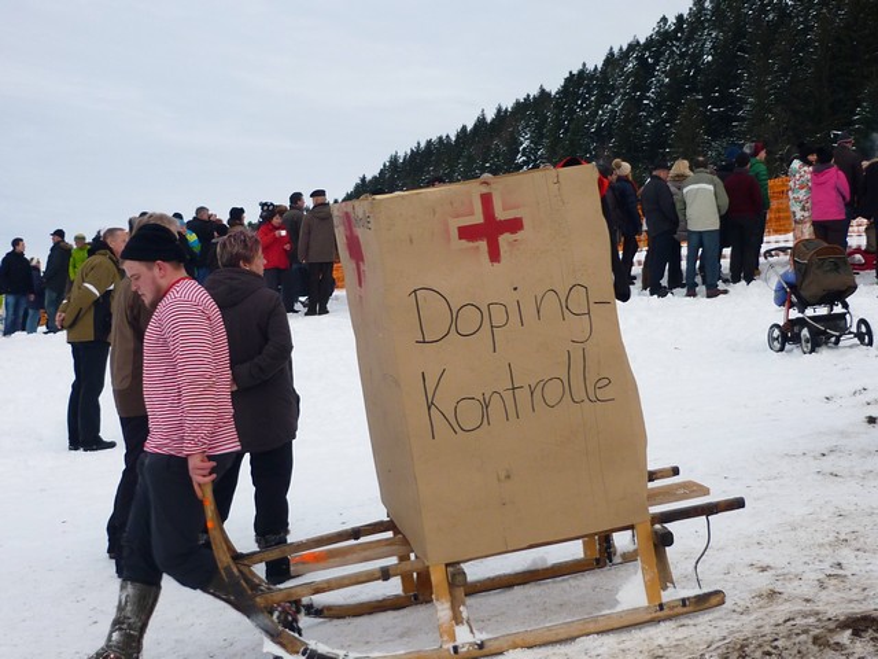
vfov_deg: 26.6
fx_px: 1395
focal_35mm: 55
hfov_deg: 34.9
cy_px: 330
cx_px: 439
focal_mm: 6.4
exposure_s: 1/160
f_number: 8
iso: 80
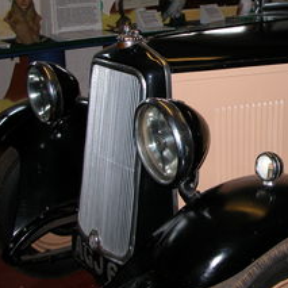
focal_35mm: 58
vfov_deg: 29.3
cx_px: 243
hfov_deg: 28.7
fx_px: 546
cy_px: 95
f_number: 2.8
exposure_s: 1/60
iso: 100
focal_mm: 8.9
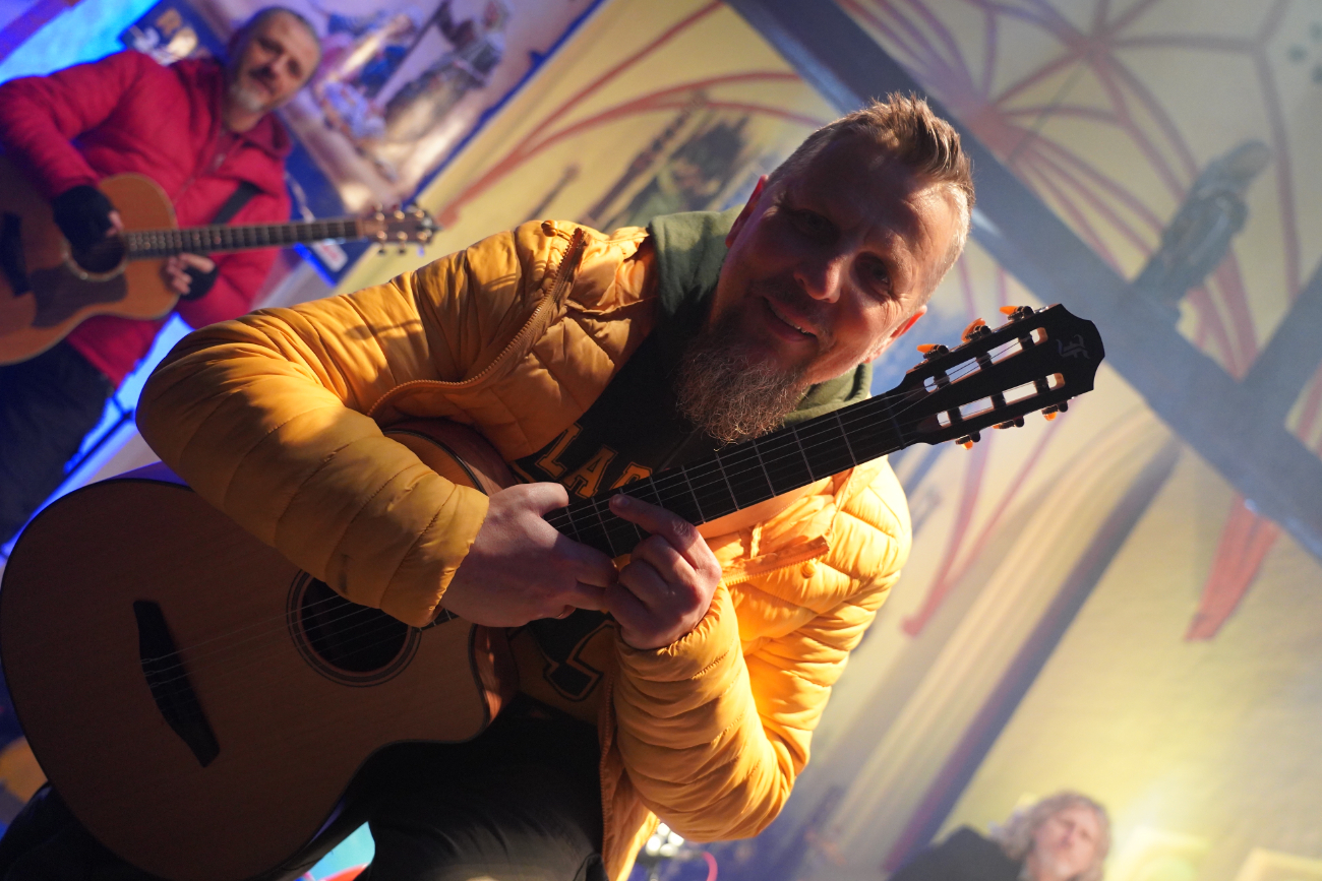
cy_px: 440
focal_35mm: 35
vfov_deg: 37.9
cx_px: 661
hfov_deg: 54.4
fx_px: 1285
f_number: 4
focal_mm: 35
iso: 6400
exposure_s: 1/160
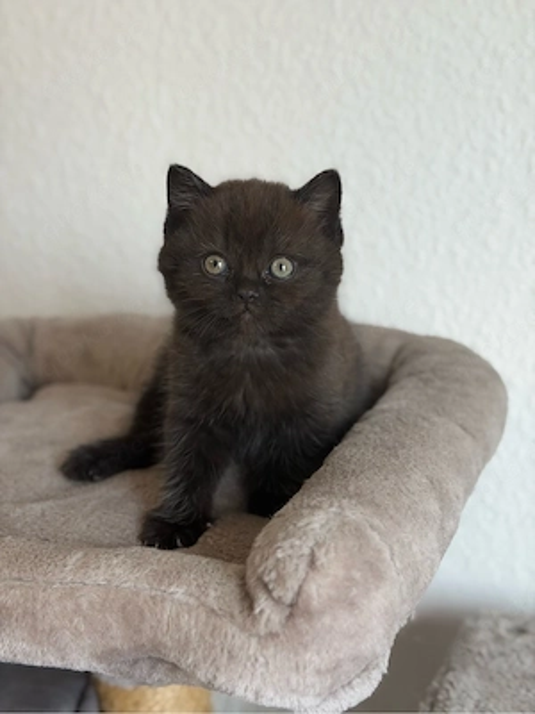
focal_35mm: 48
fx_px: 989
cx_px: 268
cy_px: 357
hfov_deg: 30.3
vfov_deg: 39.7
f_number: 1.78
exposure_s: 1/121
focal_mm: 6.76
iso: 50
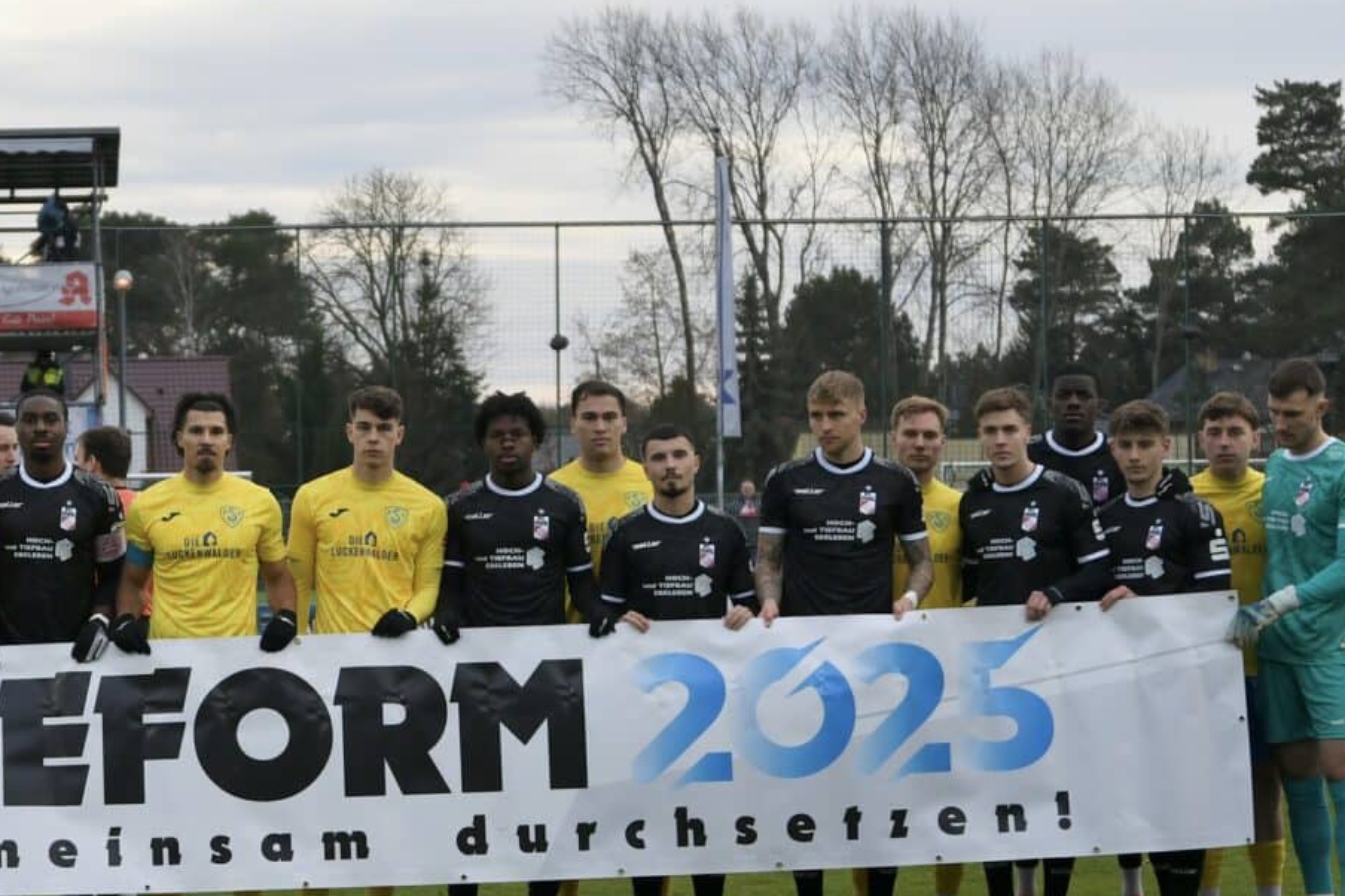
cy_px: 663
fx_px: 3809
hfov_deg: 19.6
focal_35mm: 102
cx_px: 103
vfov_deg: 13.4
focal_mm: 45
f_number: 2.8
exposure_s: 1/1600
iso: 450
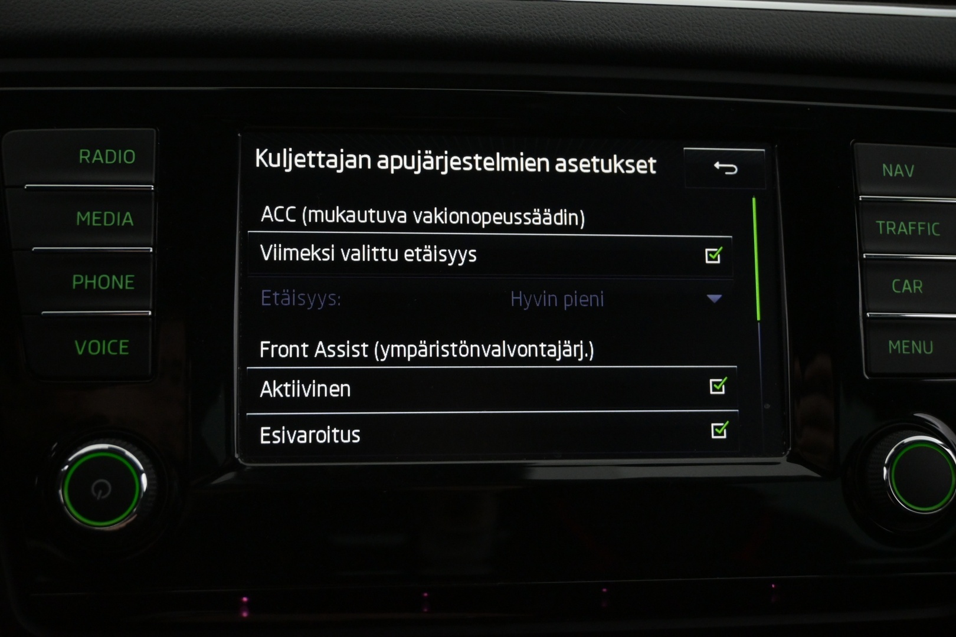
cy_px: 318
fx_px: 1195
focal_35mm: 45
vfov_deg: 29.9
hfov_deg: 43.6
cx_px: 478
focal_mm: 30
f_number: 4.8
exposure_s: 1/80
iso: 2500
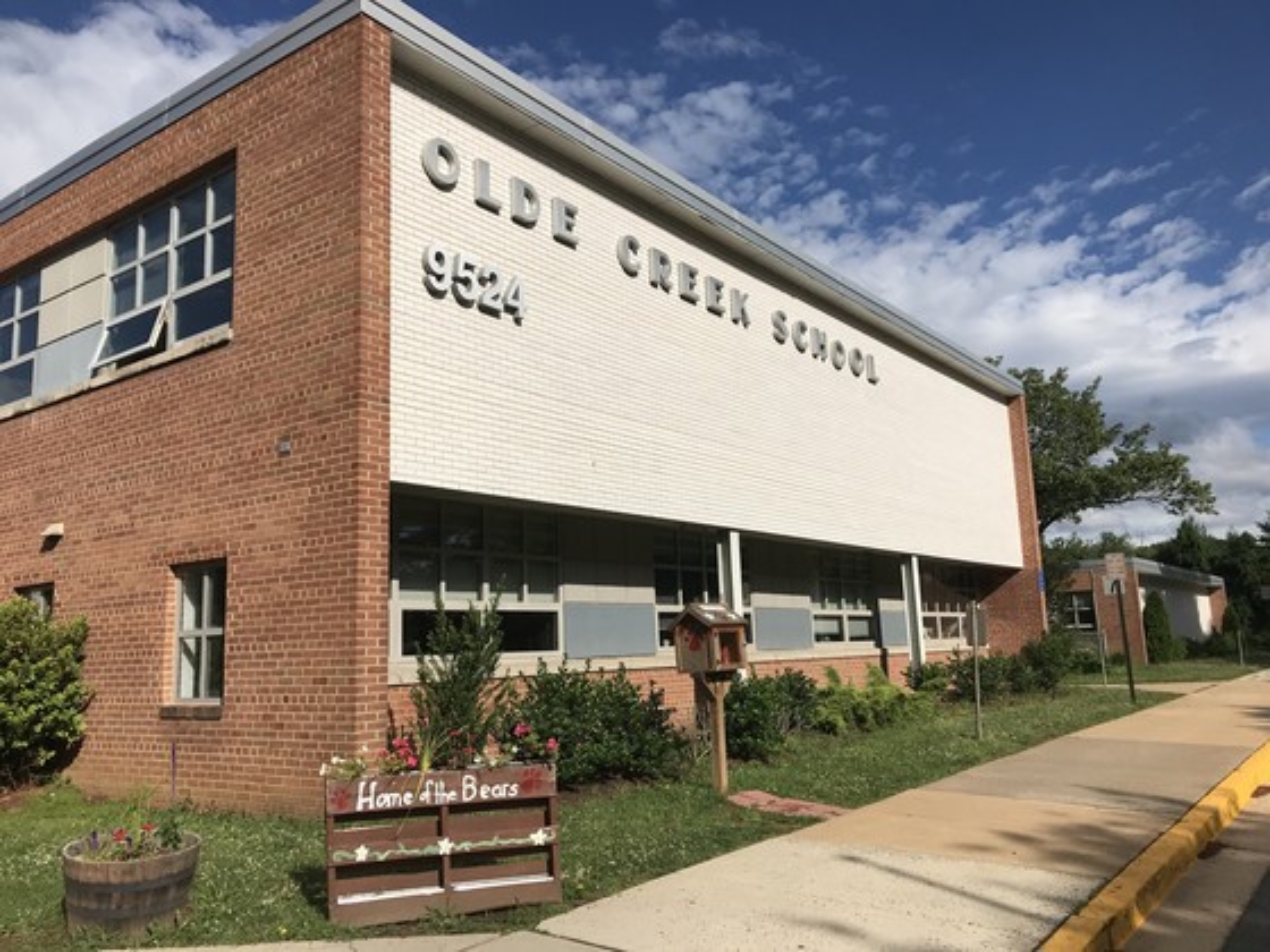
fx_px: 1027
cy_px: 476
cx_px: 635
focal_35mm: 28
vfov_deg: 49.7
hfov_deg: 63.4
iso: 20
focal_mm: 3.99
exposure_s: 1/5988
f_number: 1.8
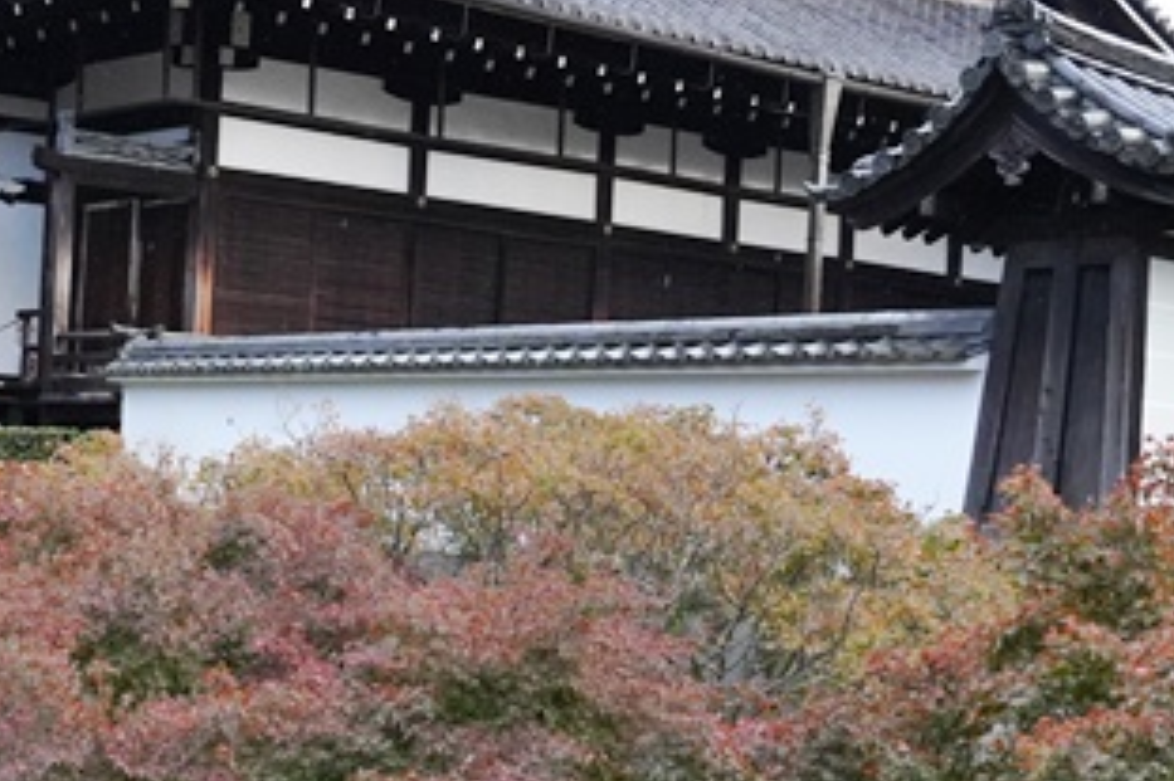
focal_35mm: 79
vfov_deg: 17.0
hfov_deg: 23.8
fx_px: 2575
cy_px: 715
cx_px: -174
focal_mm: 24
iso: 5000
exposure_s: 1/640
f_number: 5.6
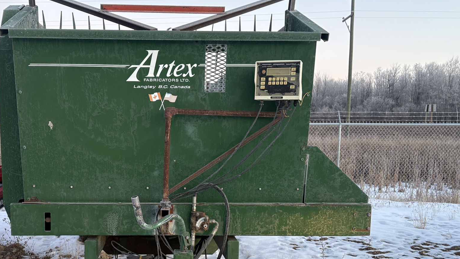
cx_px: 171
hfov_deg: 46.9
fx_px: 524
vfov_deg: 27.3
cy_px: 193
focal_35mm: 43
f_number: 1.6
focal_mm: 5.96
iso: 100
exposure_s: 1/121
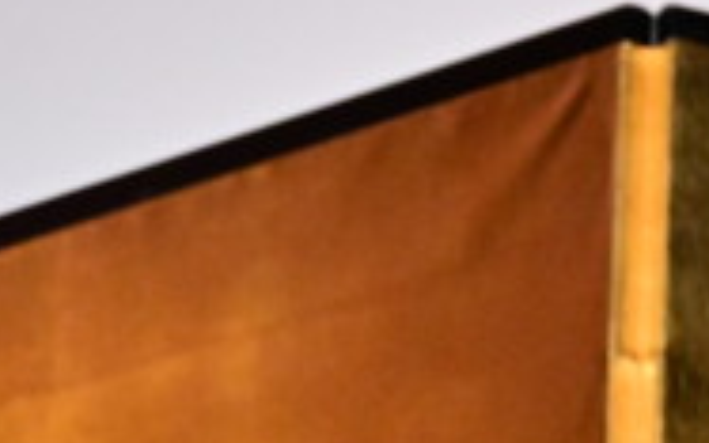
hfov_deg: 3.2
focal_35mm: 655
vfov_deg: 2.0
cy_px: 1058
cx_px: 1865
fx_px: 12660
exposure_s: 1/200
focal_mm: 120
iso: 4000
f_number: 6.3
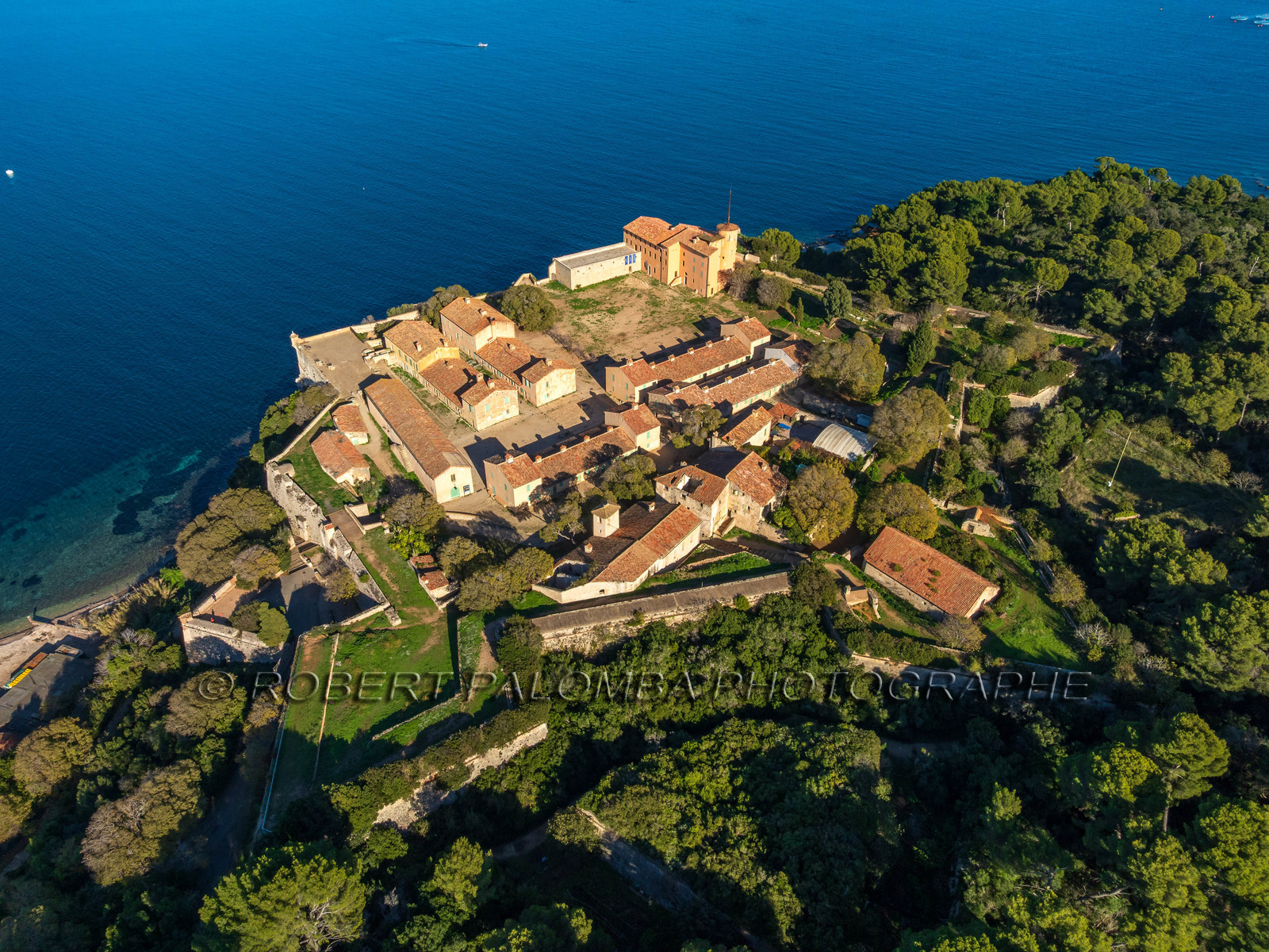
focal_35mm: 24
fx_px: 880
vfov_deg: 56.8
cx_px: 634
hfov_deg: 71.6
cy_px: 476
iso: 200
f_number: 11
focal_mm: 12.3
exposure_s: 1/320
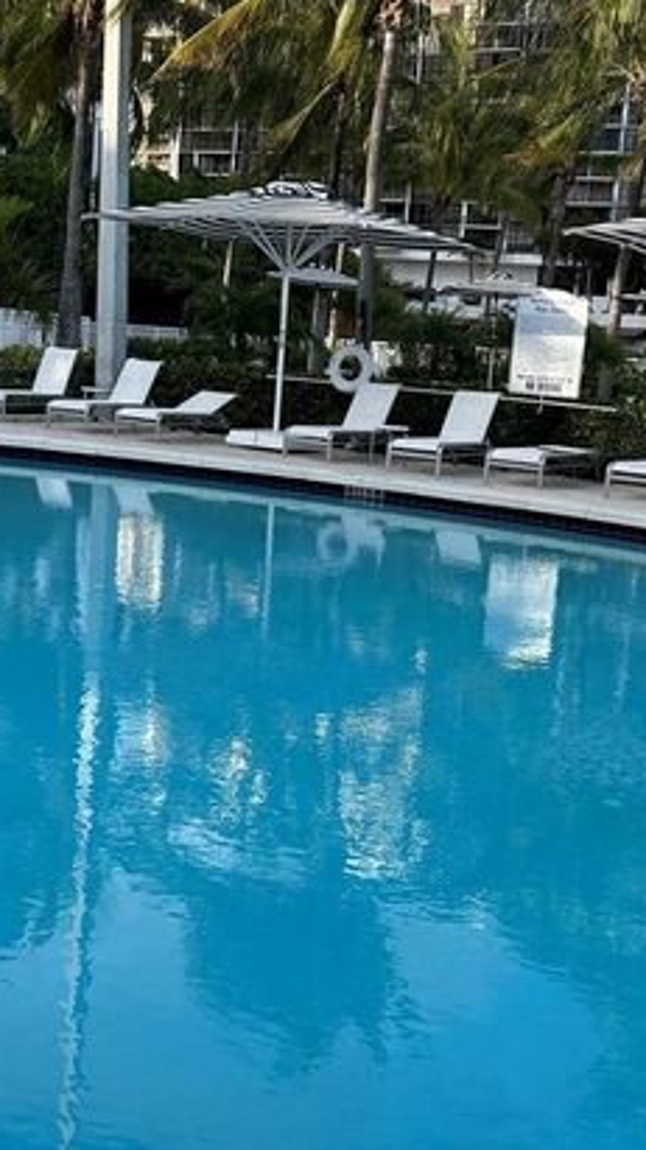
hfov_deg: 25.9
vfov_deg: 44.5
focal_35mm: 46
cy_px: 639
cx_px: 347
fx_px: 1402
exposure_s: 1/1159
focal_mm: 5.7
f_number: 1.5
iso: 50
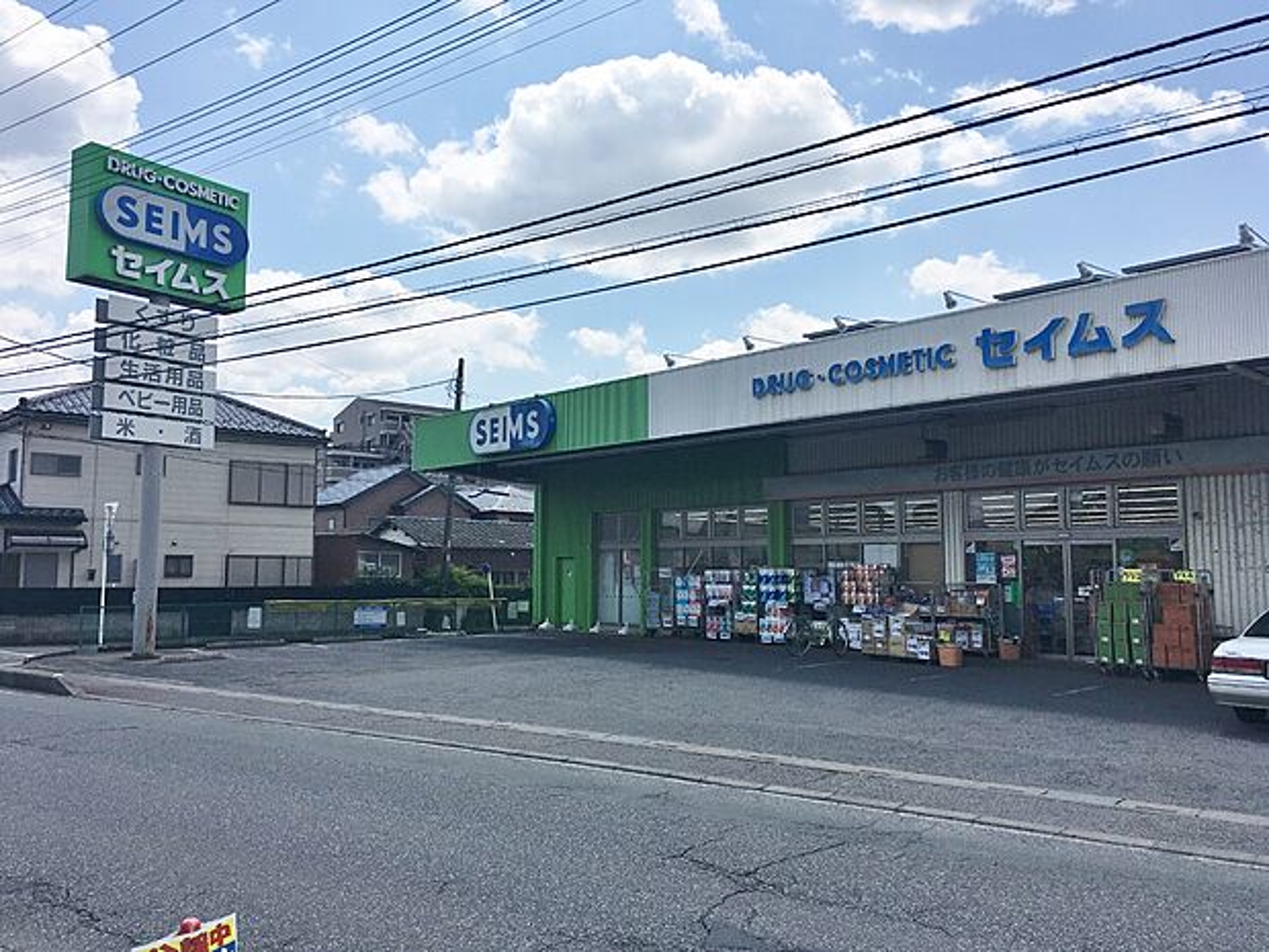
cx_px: 634
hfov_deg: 61.7
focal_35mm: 29
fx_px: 1063
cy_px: 476
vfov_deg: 48.2
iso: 25
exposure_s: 1/2198
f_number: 2.2
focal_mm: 4.15
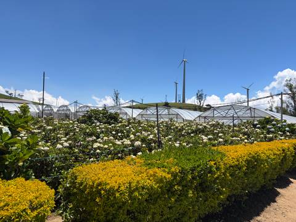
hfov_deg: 67.3
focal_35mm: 26
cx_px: 148
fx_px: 222
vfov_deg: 53.1
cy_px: 111
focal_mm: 5.96
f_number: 1.6
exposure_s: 1/4329
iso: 50
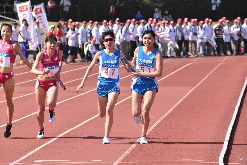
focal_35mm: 450
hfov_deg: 4.6
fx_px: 3087
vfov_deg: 3.1
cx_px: 124
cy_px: 82
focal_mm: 300
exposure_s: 1/4000
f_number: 11
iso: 4000
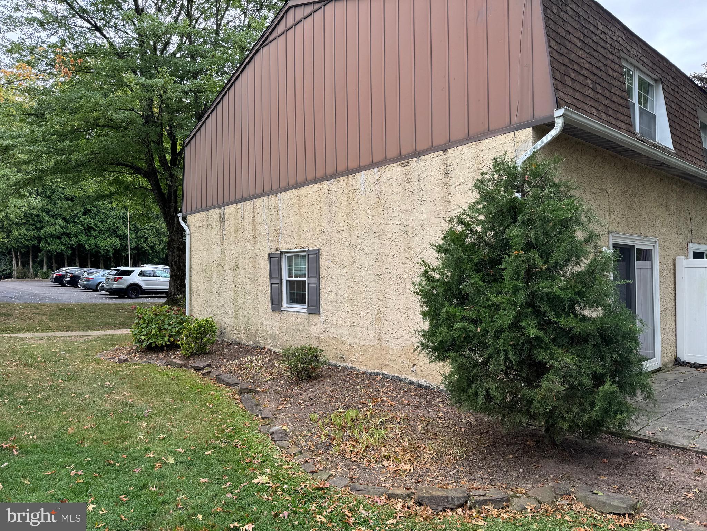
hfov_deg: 71.6
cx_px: 354
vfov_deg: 56.8
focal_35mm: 24
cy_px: 266
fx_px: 490
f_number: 1.78
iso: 80
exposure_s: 1/464
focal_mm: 6.76
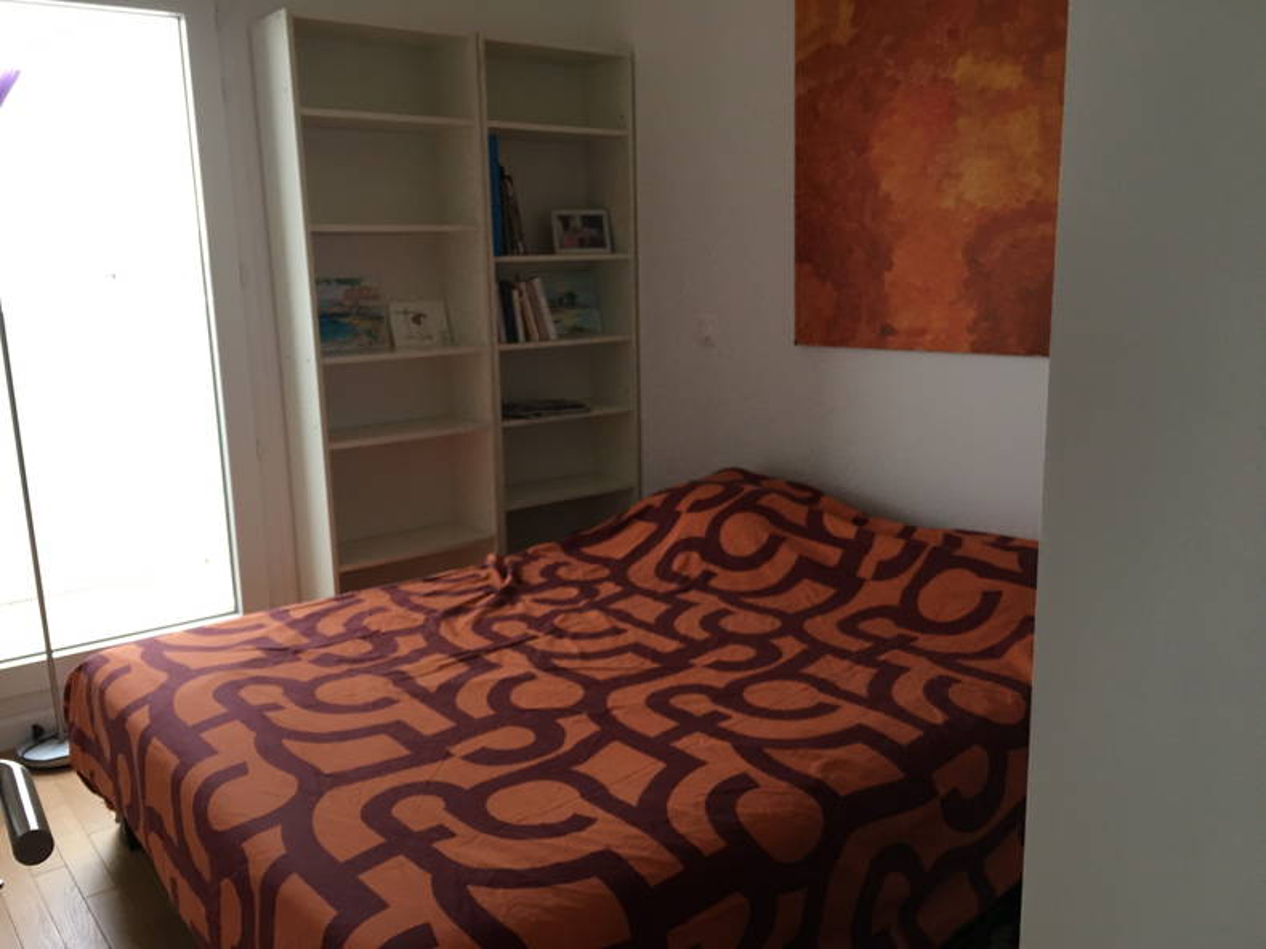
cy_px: 474
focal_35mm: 29
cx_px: 633
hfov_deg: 61.7
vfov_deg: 48.2
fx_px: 1060
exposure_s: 1/33
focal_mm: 4.15
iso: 125
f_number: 2.2
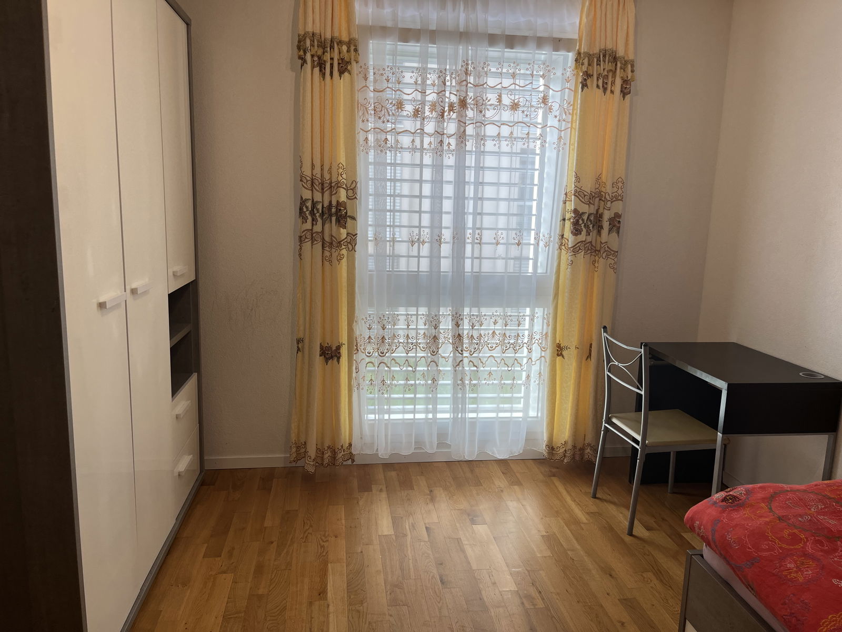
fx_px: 632
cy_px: 316
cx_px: 421
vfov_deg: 53.1
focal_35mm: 26
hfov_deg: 67.3
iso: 32
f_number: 1.6
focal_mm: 5.1
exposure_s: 1/123
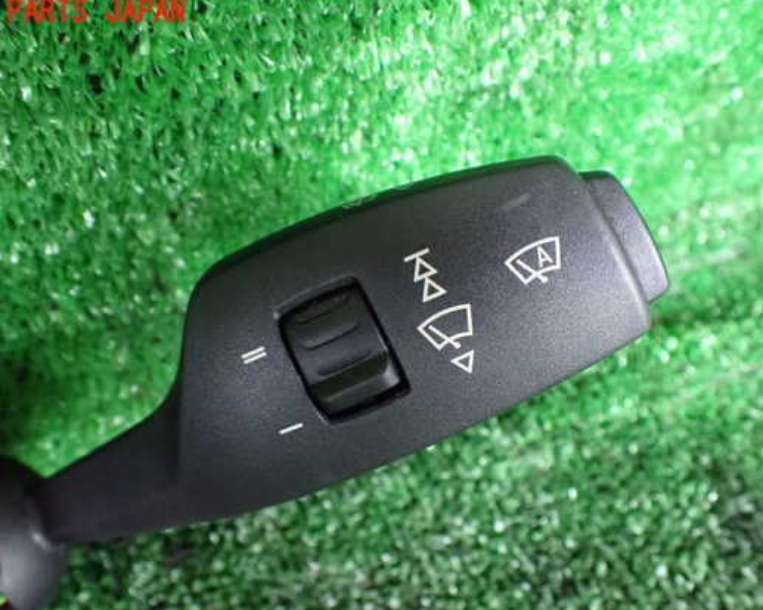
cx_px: 360
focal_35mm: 34
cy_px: 326
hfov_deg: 52.8
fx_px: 767
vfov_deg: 43.3
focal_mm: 5.4
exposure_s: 1/30
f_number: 2.3
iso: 1250
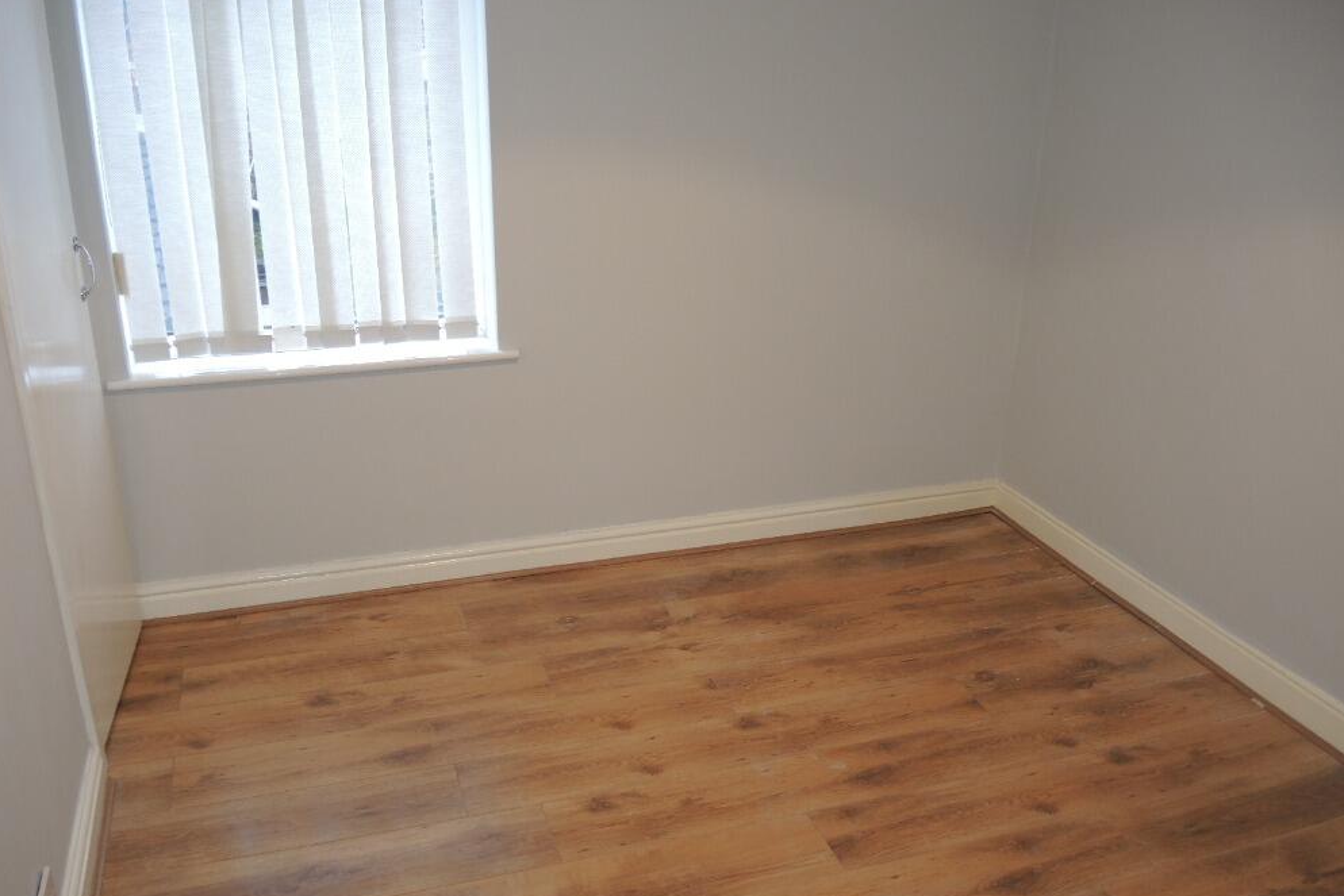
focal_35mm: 30
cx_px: 686
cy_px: 484
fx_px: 1120
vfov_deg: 43.6
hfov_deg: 61.9
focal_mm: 6
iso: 160
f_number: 2
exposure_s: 1/40
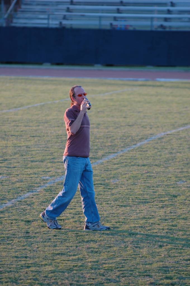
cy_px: 143
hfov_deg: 4.6
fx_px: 2381
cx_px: 95
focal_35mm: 300
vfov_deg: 6.9
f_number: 3.5
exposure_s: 1/200
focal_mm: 200
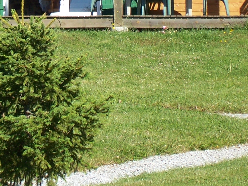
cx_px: 11
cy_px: -25
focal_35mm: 425
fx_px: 3045
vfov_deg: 3.5
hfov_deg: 4.7
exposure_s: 1/350
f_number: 4.9
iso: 80
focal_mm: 30
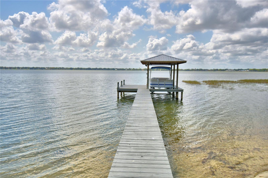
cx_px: 134
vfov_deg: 43.6
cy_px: 89
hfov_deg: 61.9
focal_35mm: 30
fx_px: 223
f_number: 5.6
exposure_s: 1/1600
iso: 100
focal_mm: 20
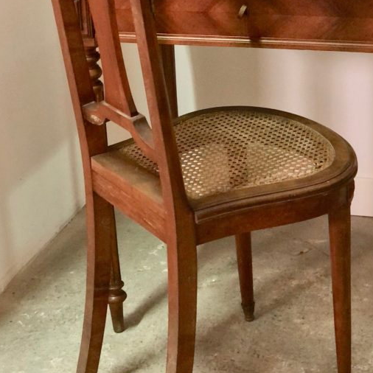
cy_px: 120
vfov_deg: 18.6
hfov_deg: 18.6
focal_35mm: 93
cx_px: 241
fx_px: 1134
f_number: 2.4
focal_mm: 6
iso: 160
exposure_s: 1/8
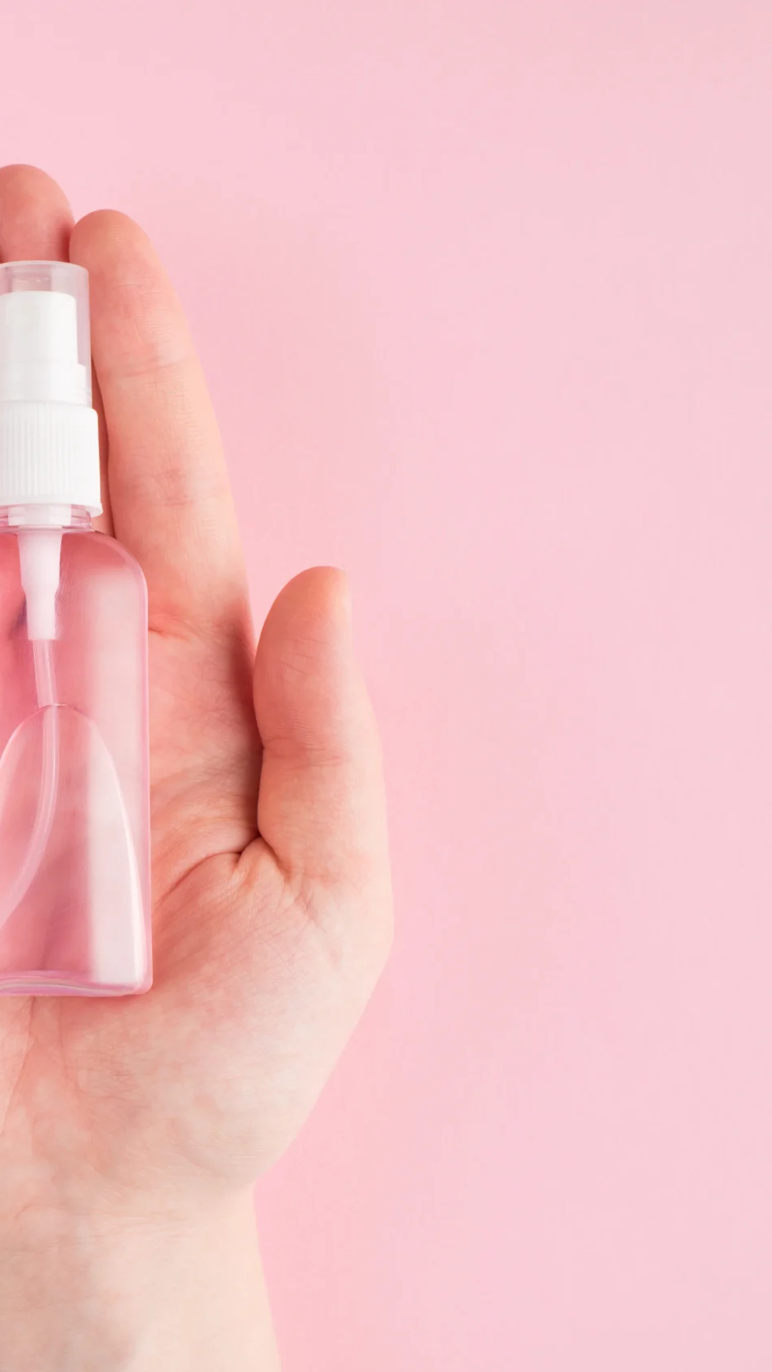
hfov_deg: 14.8
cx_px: -154
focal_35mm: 79
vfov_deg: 26.9
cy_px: 689
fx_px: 2875
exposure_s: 1/100
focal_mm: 50
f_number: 9
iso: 100
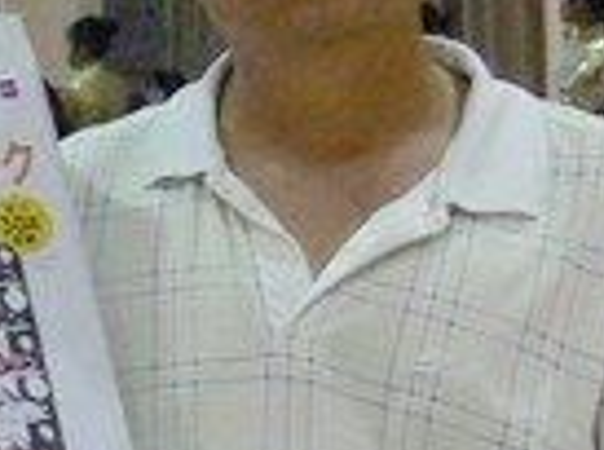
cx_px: -749
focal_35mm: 205
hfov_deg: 8.9
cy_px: 291
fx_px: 3568
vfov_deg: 7.2
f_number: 2.8
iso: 400
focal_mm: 7.4
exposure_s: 1/50
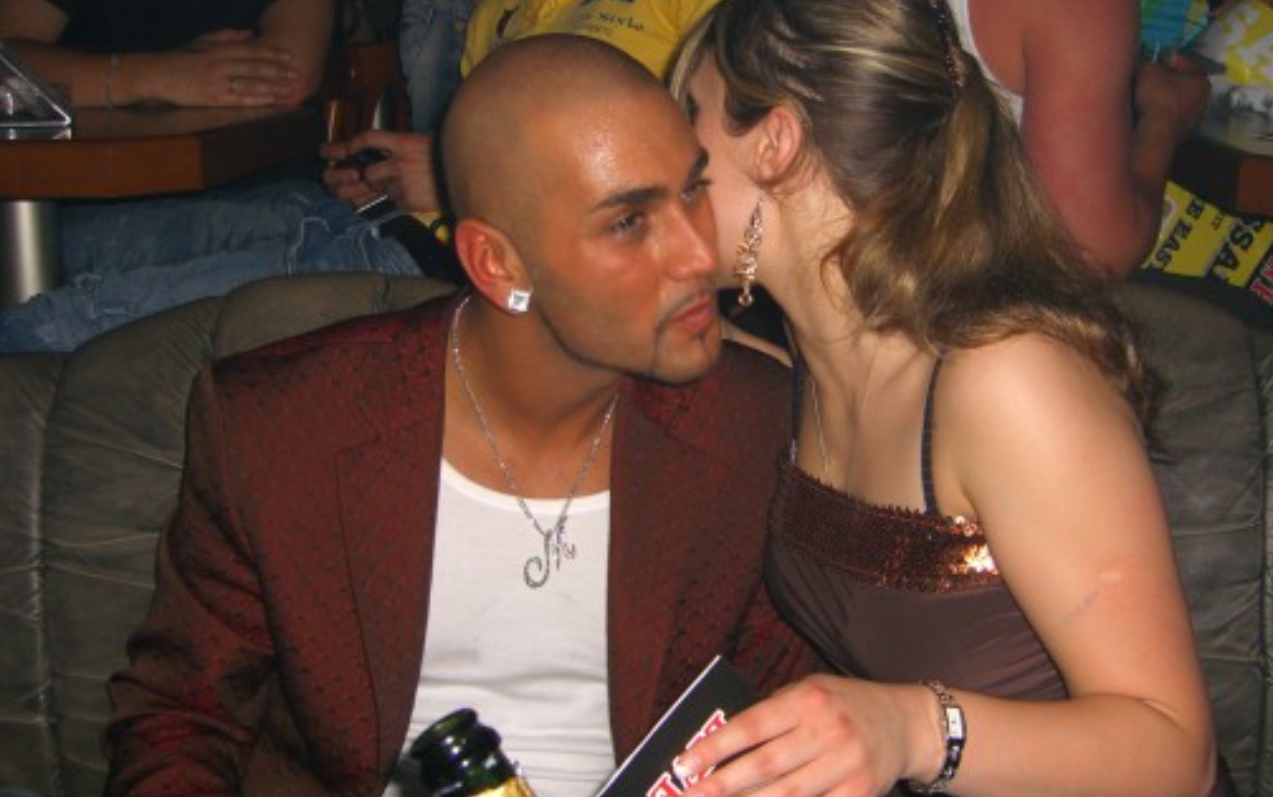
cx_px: 706
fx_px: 1666
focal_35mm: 48
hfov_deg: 41.8
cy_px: 415
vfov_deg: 26.9
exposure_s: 1/60
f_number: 2.8
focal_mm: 7.9
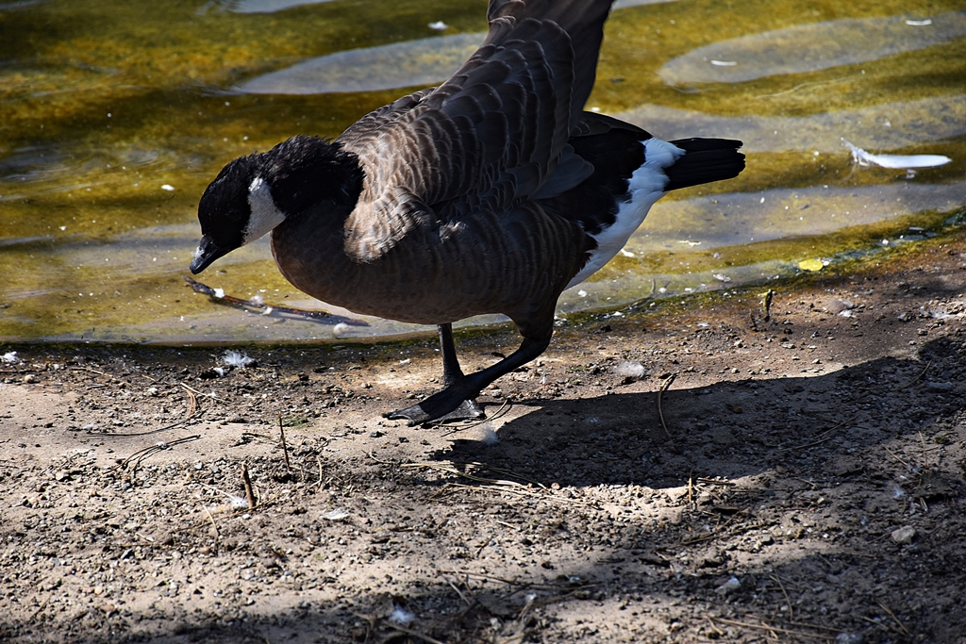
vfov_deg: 6.5
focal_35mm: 210
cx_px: 483
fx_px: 5635
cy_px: 322
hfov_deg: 9.8
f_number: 5.6
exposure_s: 1/500
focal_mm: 140
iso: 280
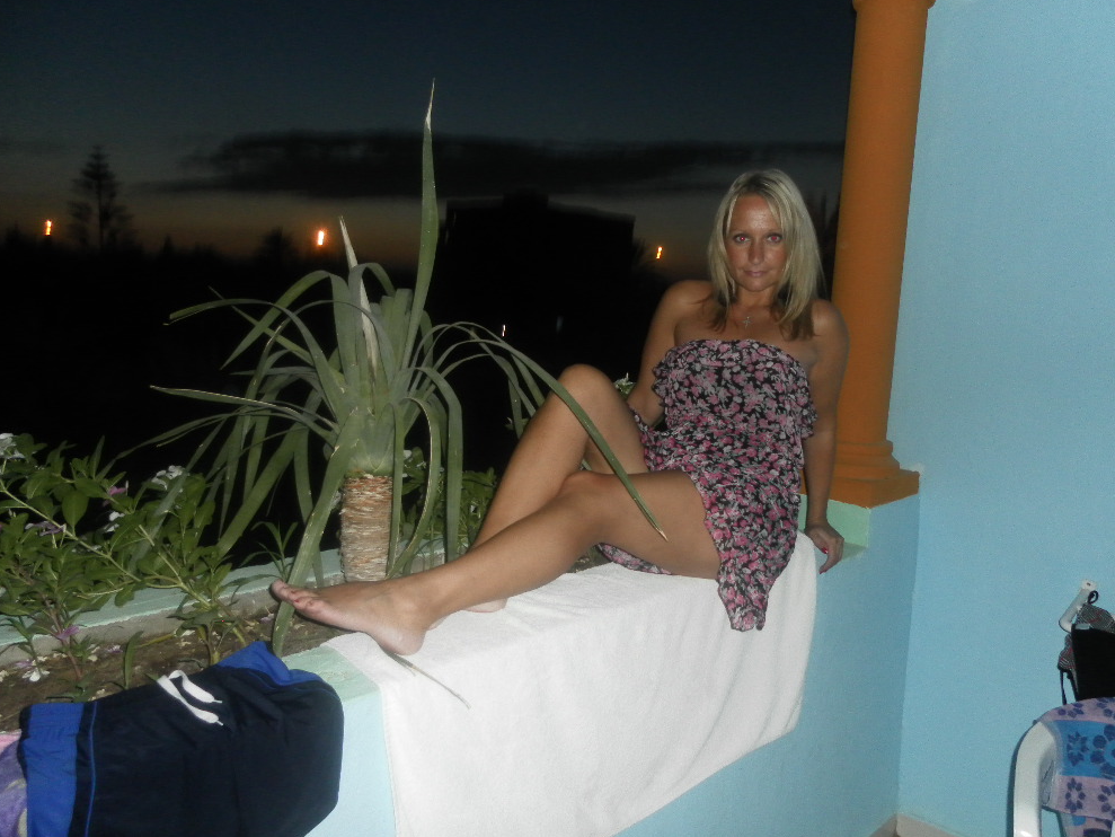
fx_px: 934
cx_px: 574
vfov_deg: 48.2
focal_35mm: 29
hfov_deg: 61.6
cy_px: 416
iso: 200
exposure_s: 1/30
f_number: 3.2
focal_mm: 4.9
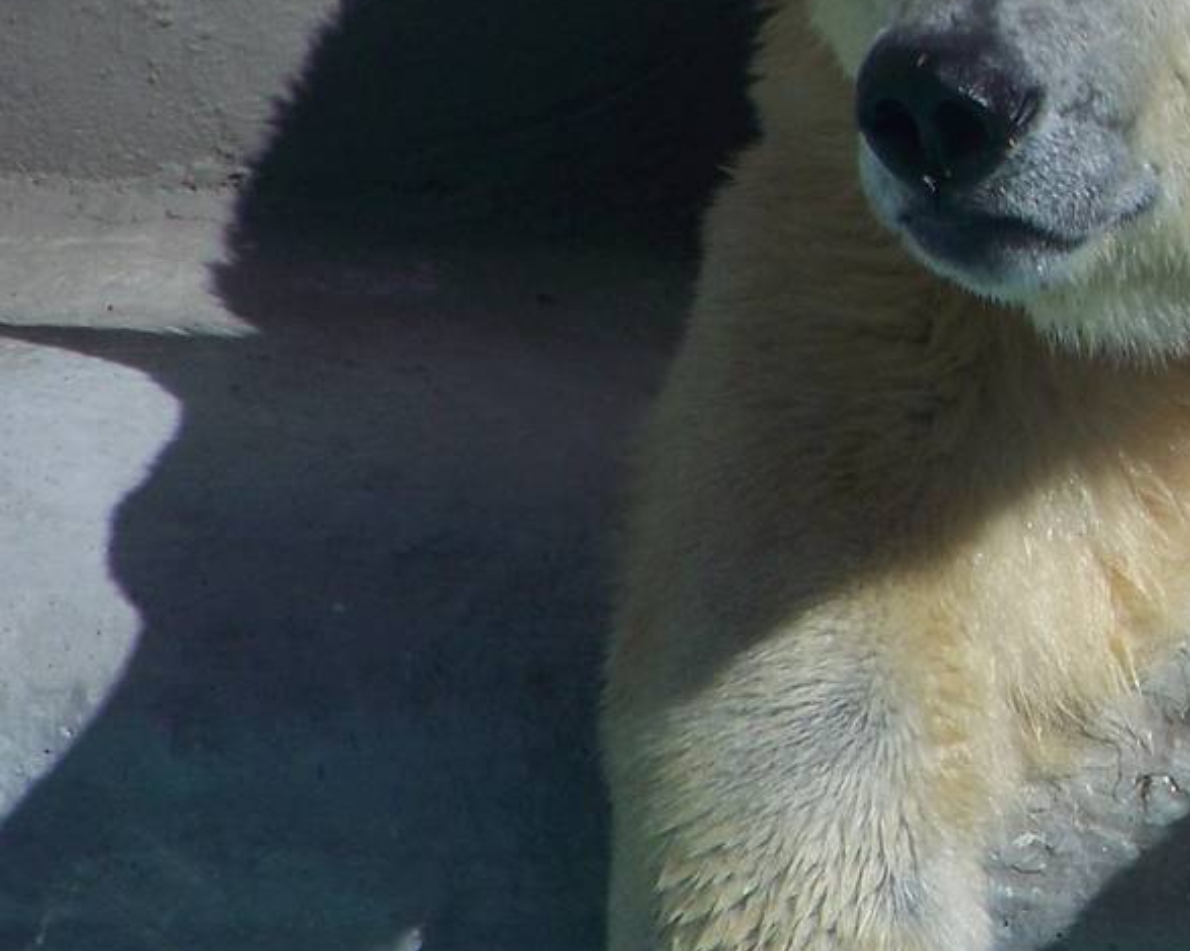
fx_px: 40482
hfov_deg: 1.7
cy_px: -47
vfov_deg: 1.3
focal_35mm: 1150
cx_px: 1460
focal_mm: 70.2
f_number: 4.8
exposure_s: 1/800
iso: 64
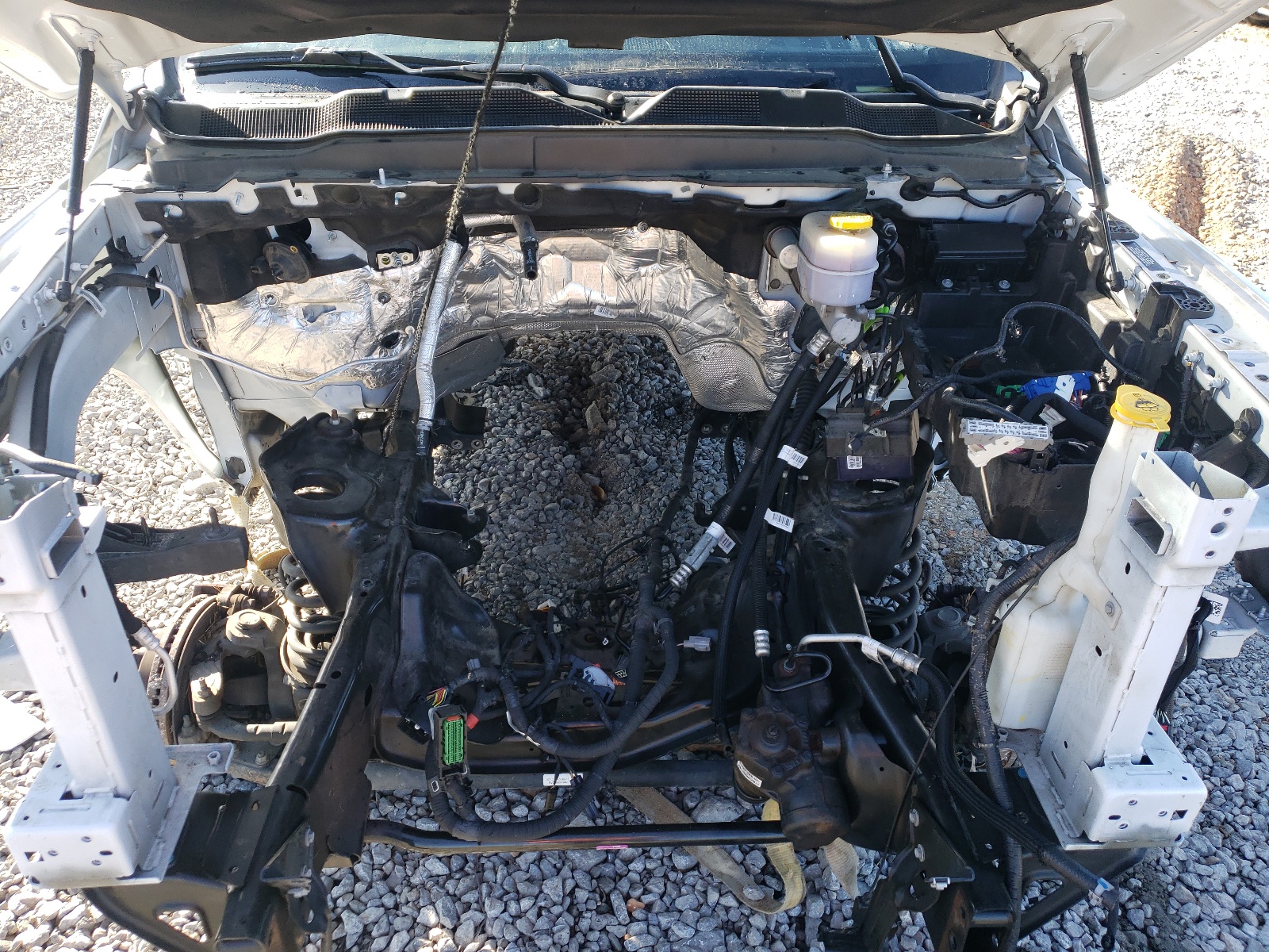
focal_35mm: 26
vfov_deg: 53.1
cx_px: 634
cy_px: 476
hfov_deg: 67.3
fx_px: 953
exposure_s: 1/345
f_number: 1.5
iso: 50
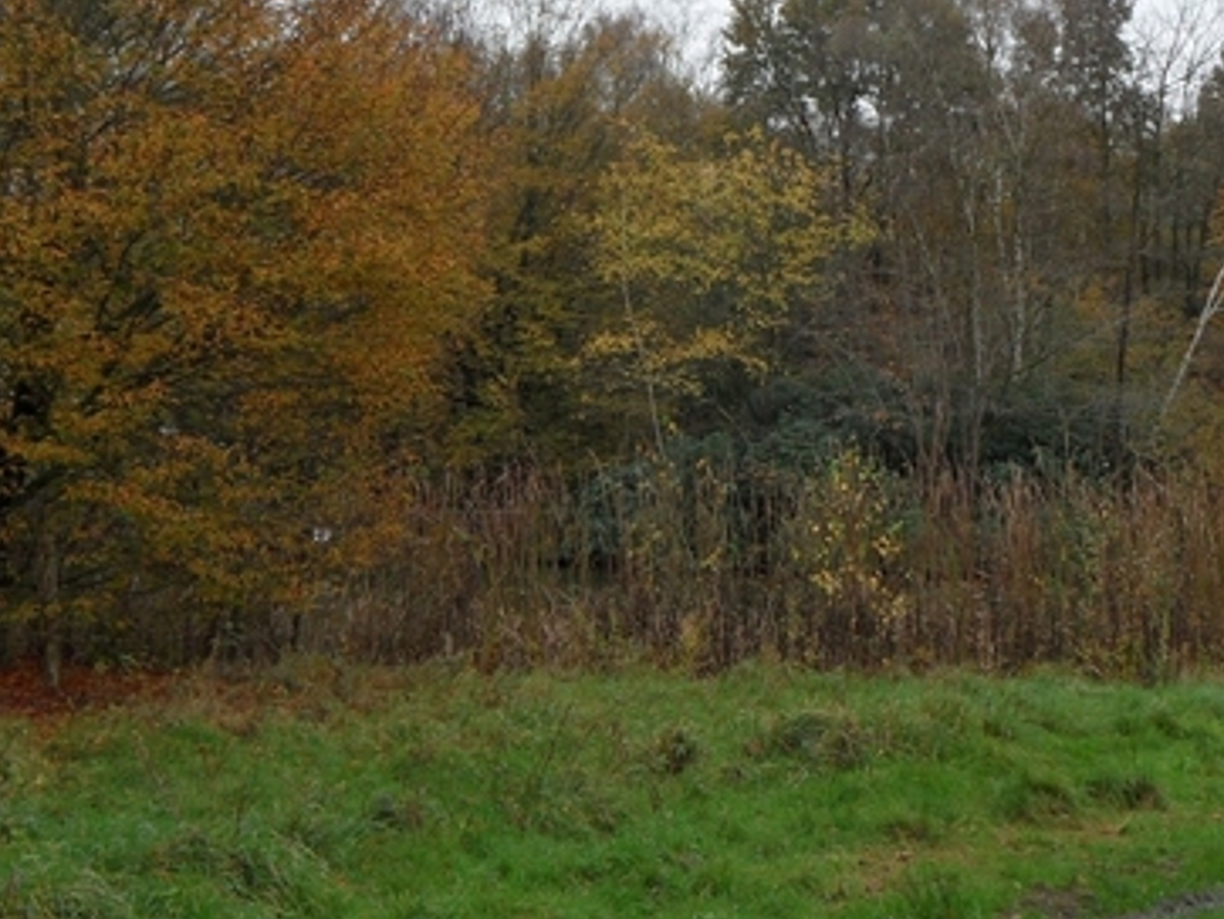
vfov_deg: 27.2
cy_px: 247
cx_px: 683
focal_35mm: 53
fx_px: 1875
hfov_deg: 36.1
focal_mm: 5.3
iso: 100
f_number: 3.4
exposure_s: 1/90
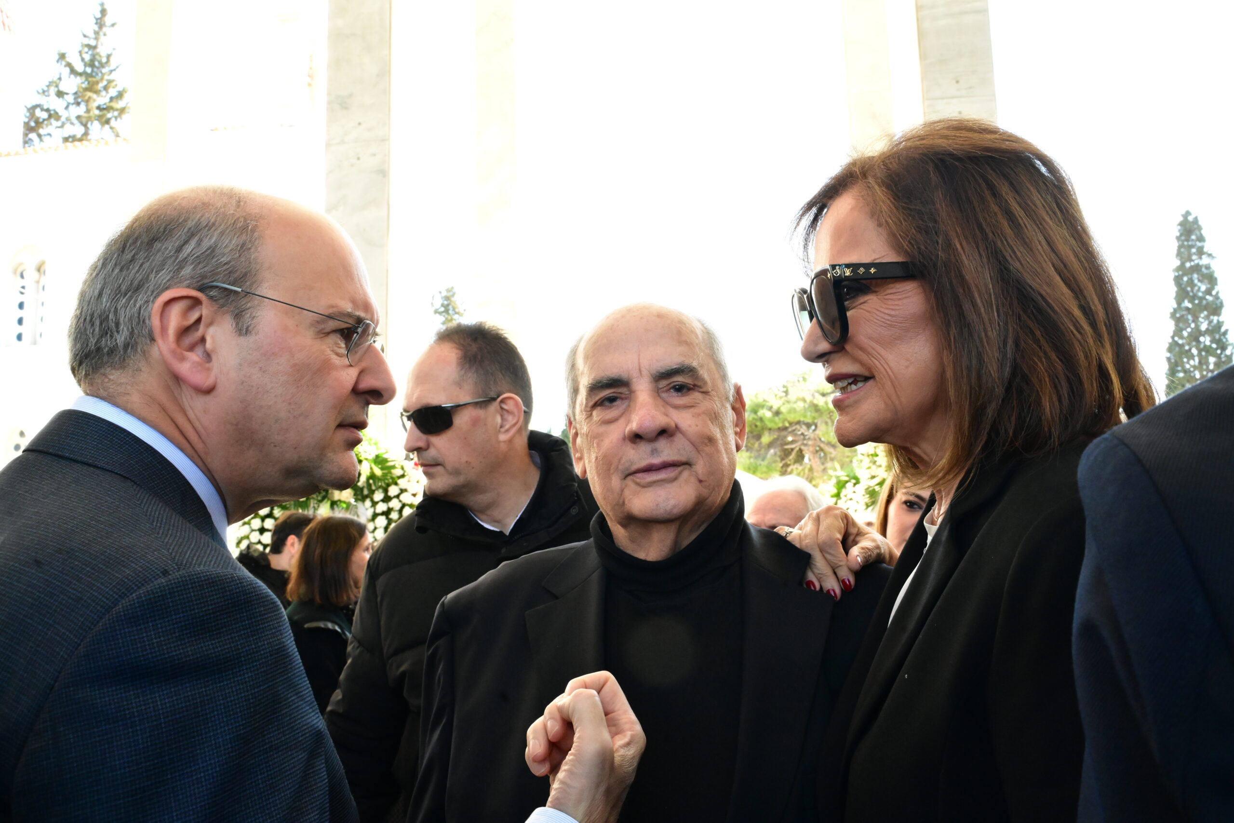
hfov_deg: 59.5
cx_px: 617
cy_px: 412
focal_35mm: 32
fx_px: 1080
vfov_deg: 41.7
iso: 5000
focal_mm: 31.5
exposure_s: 1/250
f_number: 13
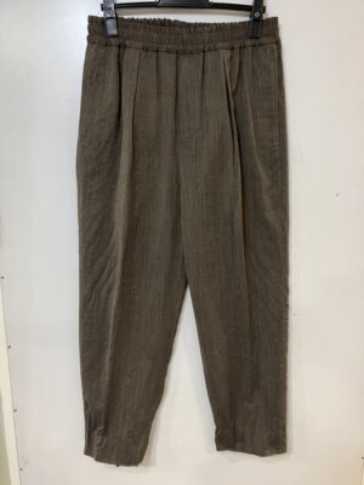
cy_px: 242
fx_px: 393
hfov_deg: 49.7
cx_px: 182
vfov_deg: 63.4
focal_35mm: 28
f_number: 1.8
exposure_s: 1/50
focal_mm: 3.99
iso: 160
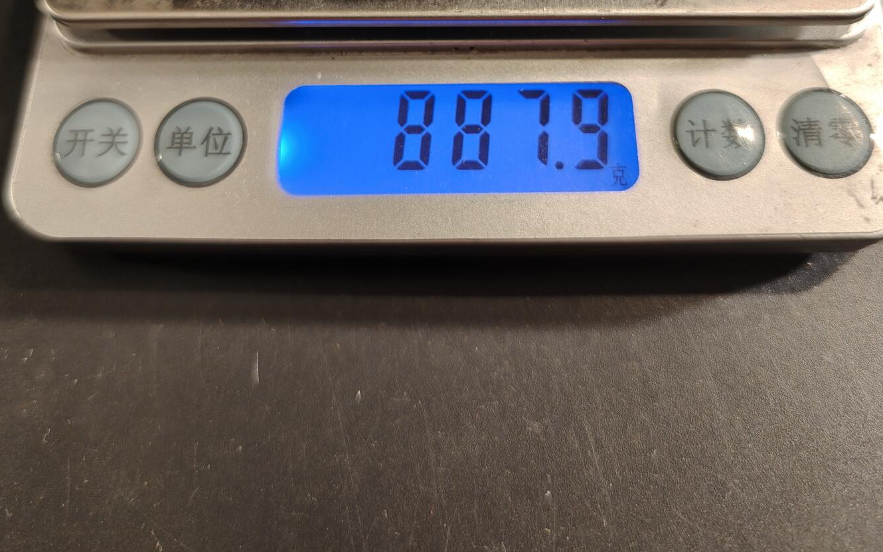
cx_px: 442
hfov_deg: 58.1
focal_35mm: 33
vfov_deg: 35.7
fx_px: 794
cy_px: 40
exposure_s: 1/145
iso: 250
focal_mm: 6.06
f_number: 1.6
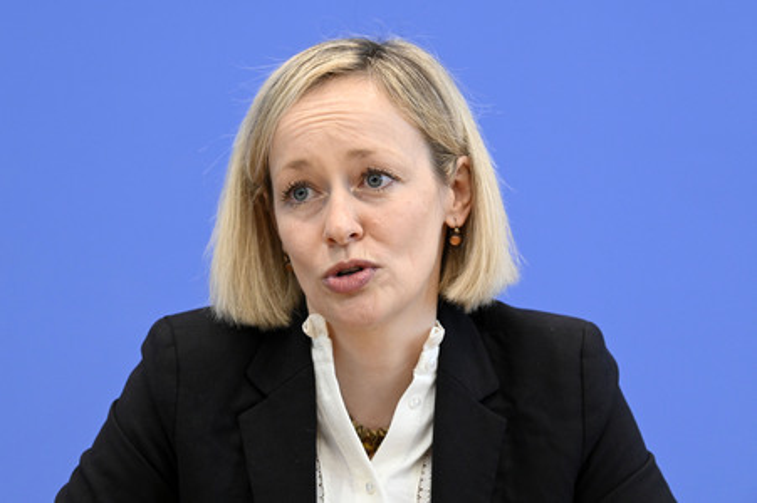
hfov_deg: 13.7
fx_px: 3152
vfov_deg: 9.1
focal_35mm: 150
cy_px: 252
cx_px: 378
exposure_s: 1/400
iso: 4000
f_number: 6.3
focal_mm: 150
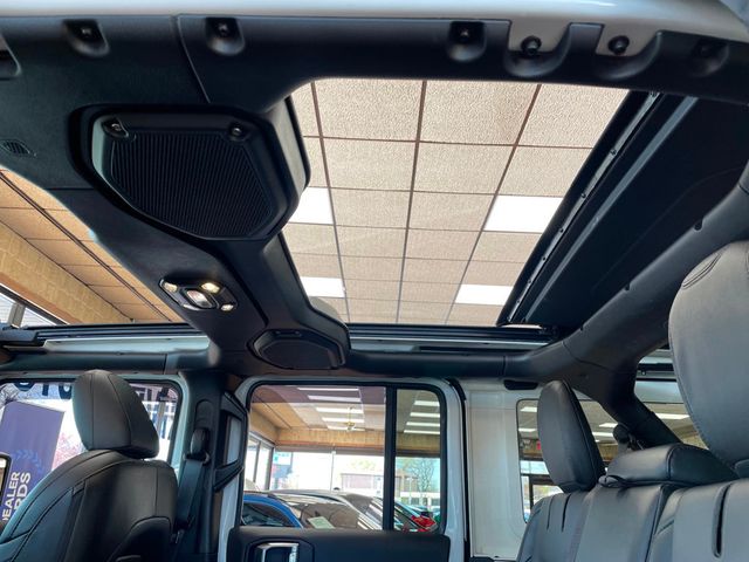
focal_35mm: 26
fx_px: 563
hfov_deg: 67.3
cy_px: 281
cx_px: 374
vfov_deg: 53.1
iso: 40
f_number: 1.6
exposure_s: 1/120
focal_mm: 4.2
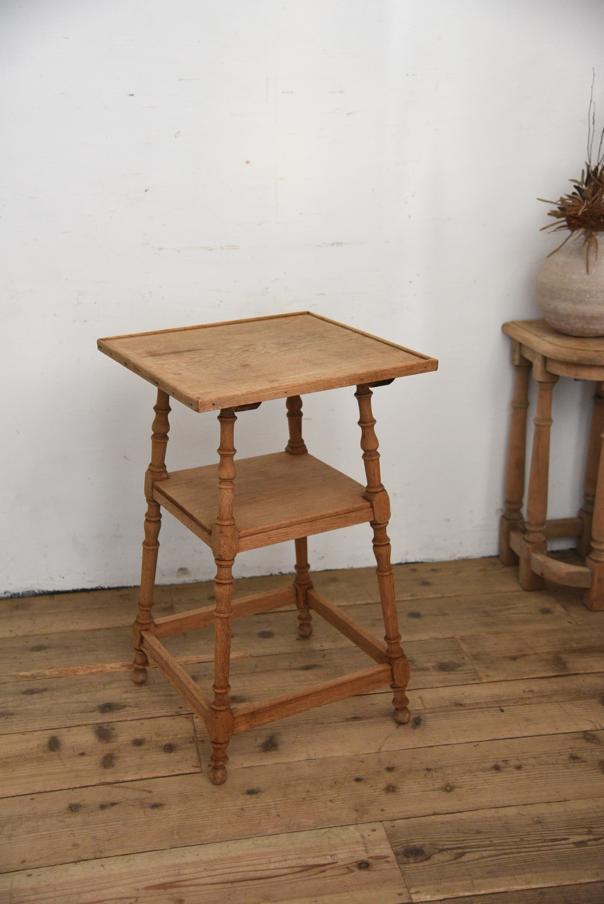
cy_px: 452
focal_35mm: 46
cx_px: 302
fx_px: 1156
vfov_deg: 42.7
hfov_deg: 29.3
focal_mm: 46
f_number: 4
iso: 2800
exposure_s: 1/50
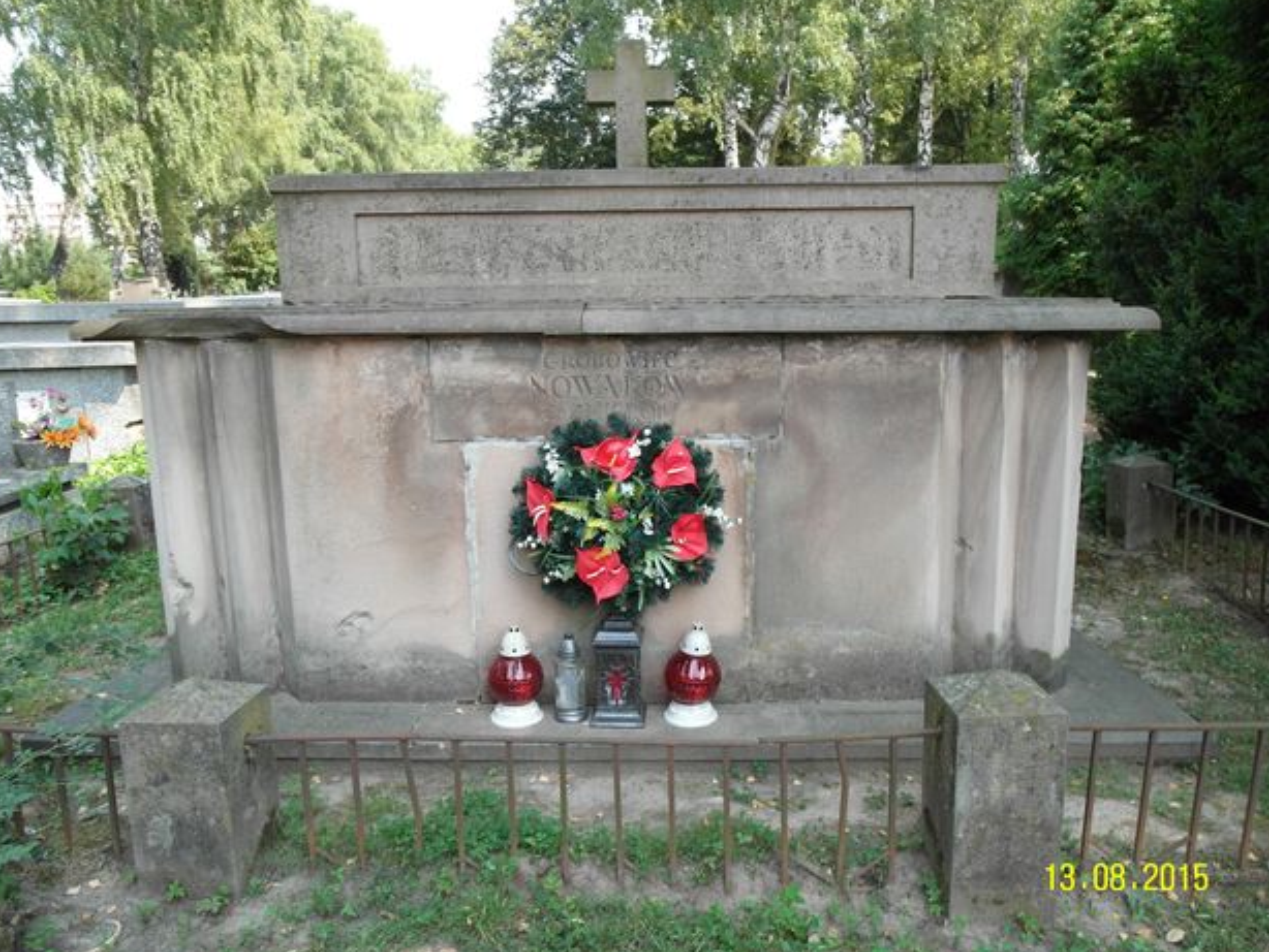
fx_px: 917
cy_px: 485
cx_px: 641
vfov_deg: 54.9
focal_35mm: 25
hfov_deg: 69.4
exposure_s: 1/125
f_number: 3.4
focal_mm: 5.2
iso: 80
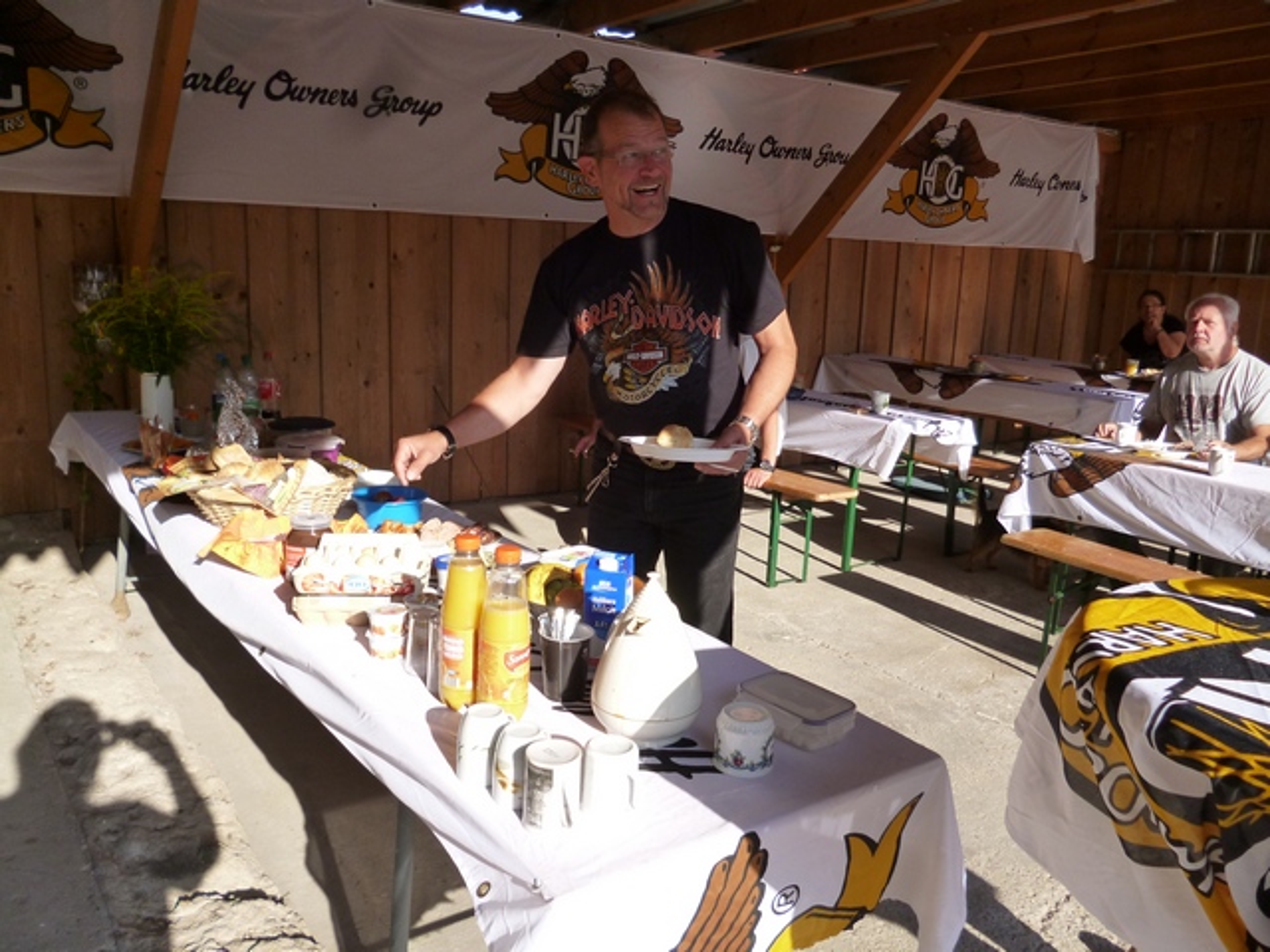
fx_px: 1027
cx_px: 635
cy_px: 476
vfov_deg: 49.7
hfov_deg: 63.4
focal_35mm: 28
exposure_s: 1/500
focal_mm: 5
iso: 160
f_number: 3.1
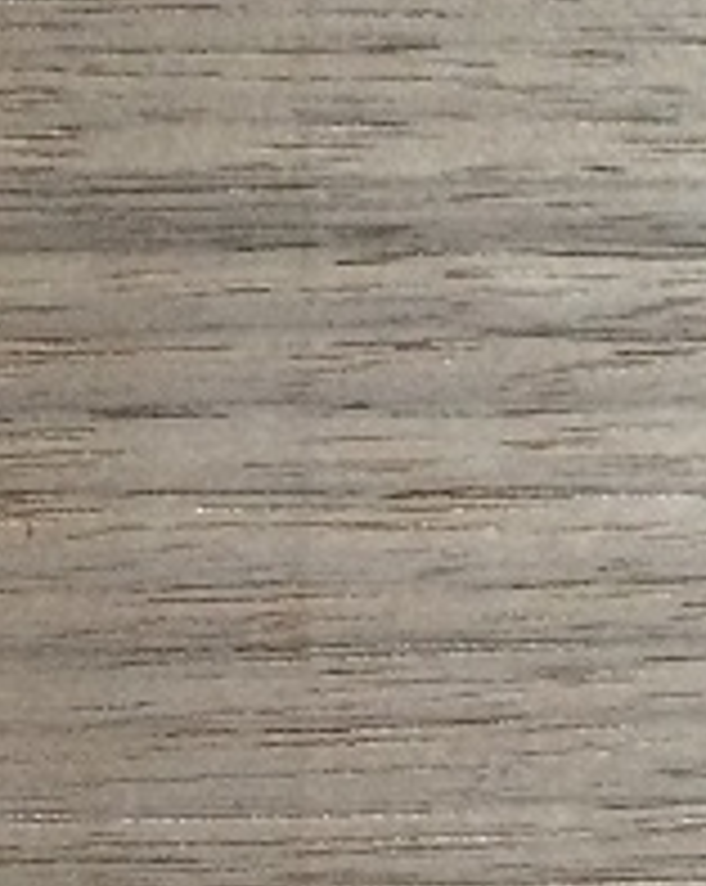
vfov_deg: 13.6
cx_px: -396
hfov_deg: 10.5
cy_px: 776
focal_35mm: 141
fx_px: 3691
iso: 320
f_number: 2.2
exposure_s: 1/30
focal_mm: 4.15
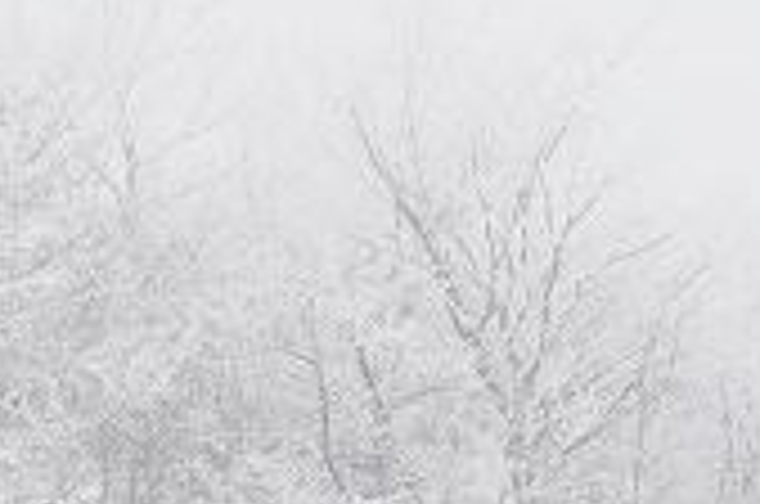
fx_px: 4193
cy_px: 304
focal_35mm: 199
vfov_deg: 6.9
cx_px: 319
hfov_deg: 10.4
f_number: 5.6
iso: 200
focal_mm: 70
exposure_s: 1/250
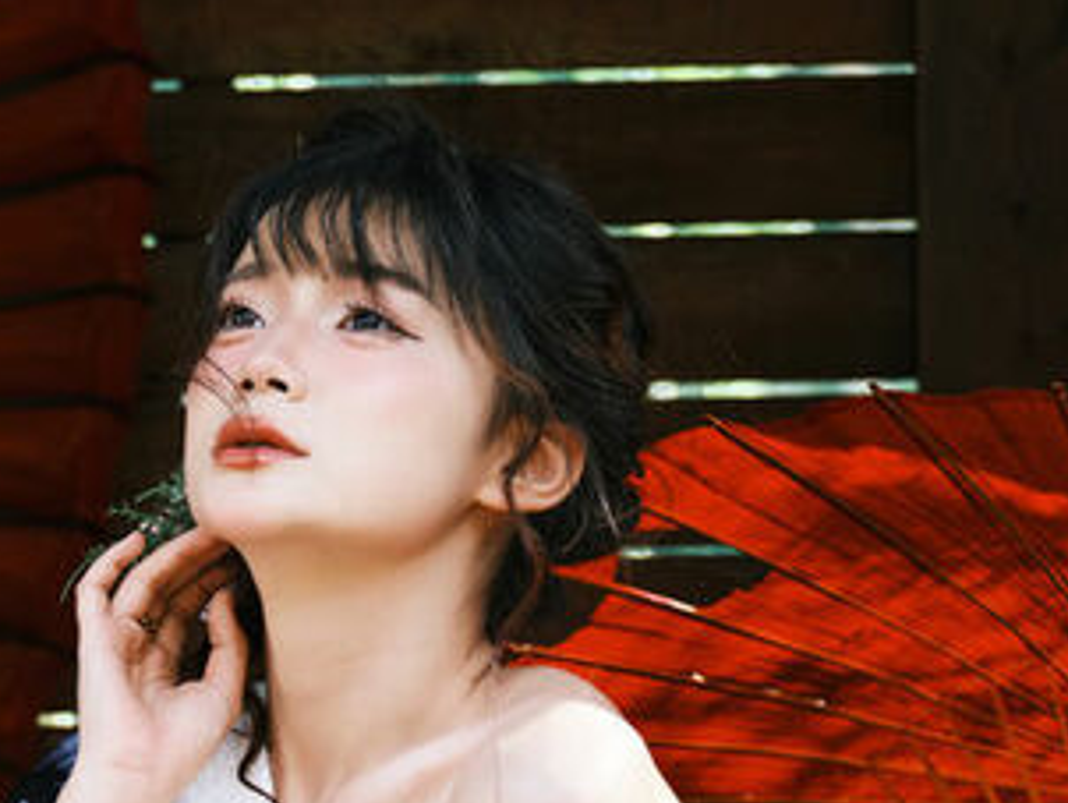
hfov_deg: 8.8
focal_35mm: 219
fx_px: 6762
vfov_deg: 6.7
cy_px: 1015
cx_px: -576
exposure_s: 1/125
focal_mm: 79.6
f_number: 4
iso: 250
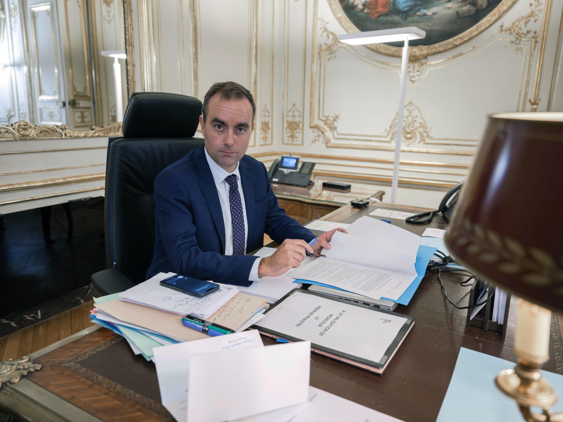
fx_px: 423
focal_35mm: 26
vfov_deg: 53.1
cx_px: 276
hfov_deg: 67.3
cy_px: 211
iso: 4000
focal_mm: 24
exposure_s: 1/320
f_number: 3.2
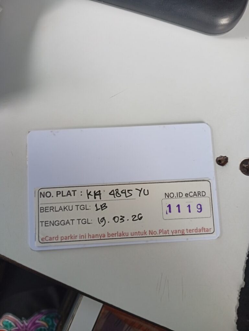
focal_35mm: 27
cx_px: 124
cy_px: 166
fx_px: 258
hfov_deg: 51.5
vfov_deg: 65.2
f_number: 1.8
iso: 143
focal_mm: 3.98
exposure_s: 1/50
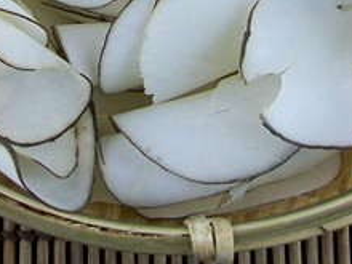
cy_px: -179
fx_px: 1180
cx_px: 155
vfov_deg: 12.0
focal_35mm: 116
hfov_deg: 17.0
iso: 80
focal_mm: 5.7
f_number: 2.8
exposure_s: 1/84.1
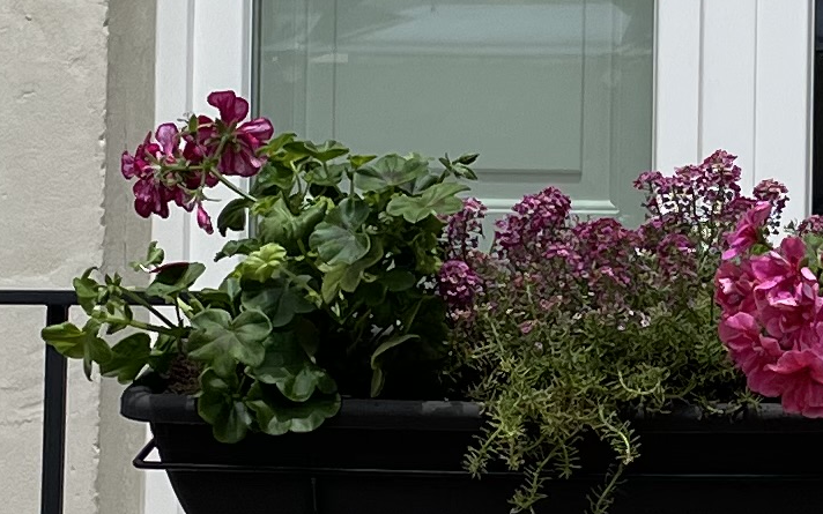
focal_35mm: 156
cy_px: 222
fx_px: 3499
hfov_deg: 13.3
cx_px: 783
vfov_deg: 8.4
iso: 32
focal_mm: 4.2
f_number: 1.6
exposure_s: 1/6135
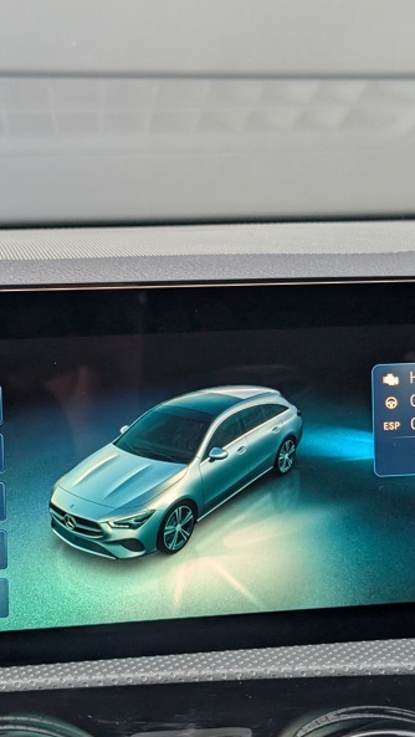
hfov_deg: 16.8
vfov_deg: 29.3
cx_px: 155
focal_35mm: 72
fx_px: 1407
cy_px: 370
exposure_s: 1/60
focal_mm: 6.9
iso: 32
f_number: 1.68
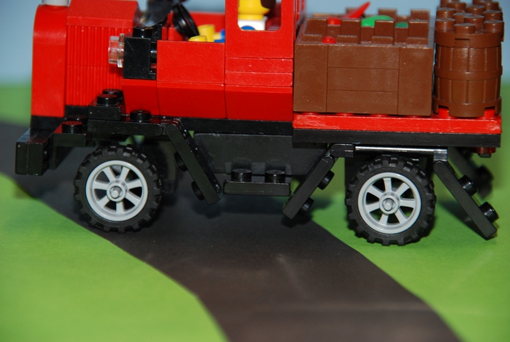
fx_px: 4256
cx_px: 255
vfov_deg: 4.6
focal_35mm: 300
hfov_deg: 6.9
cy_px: 171
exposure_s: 1/60
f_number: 6.3
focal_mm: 200
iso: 400
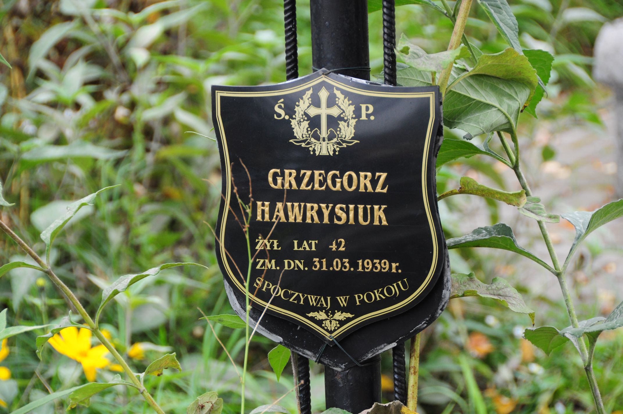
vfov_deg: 6.1
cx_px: 312
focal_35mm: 225
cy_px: 207
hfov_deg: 9.2
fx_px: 3889
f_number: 7.1
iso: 400
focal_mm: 150
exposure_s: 1/125
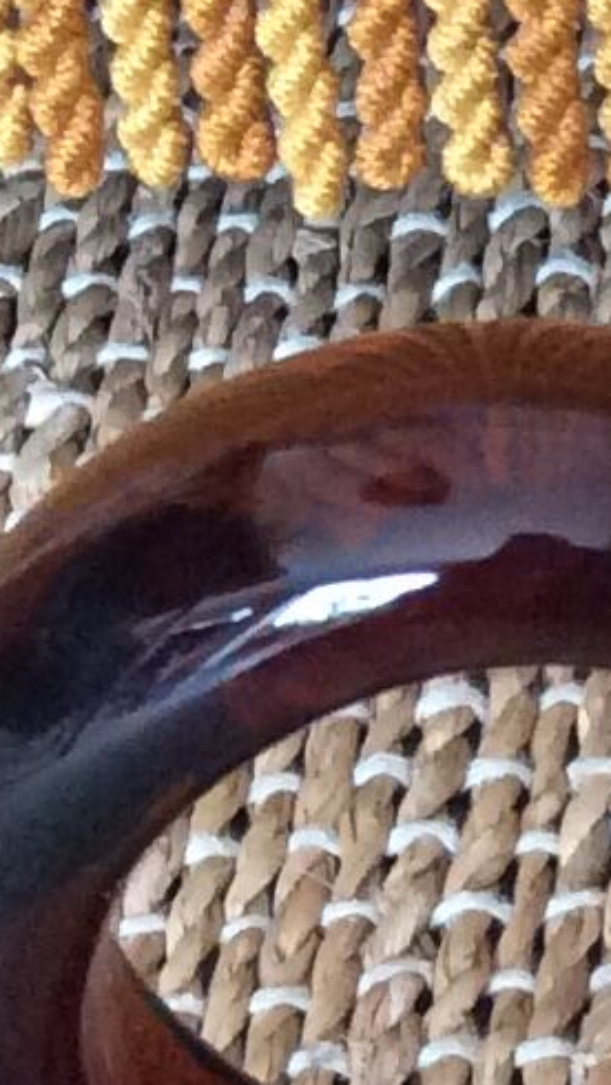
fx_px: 5294
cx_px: 1525
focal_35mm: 184
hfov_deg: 6.3
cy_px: 591
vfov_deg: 11.7
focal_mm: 3.3
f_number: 2.4
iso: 200
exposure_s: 1/25
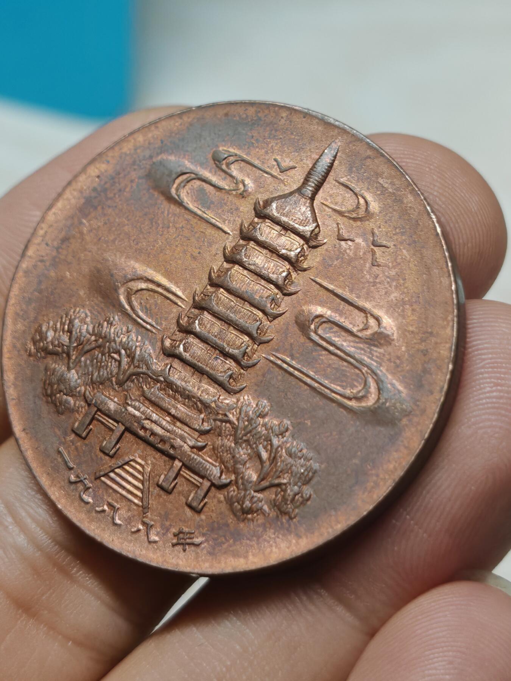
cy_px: 340
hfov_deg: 15.6
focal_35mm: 95
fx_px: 1870
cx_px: 256
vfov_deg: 20.7
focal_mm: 7.62
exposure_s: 1/100
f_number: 1.6
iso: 80
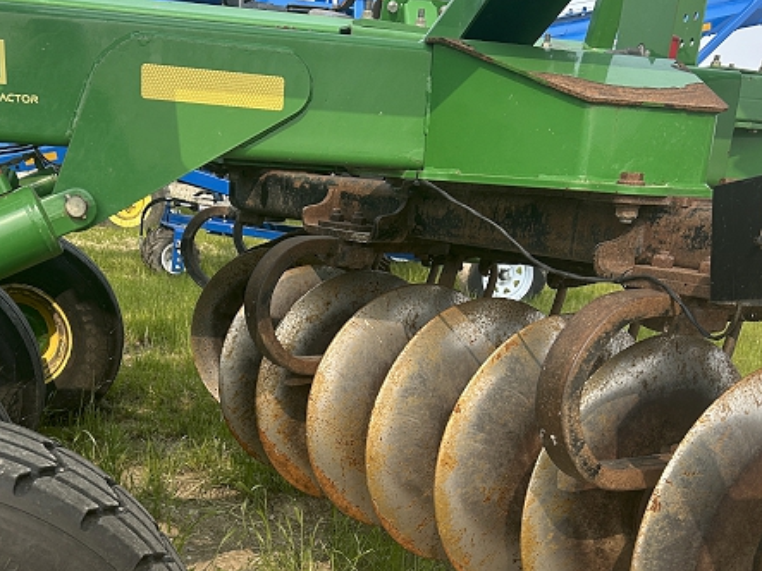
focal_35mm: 47
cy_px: 514
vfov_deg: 29.6
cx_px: 335
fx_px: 1034
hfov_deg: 40.4
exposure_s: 1/2208
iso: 50
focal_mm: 5.7
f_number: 1.5
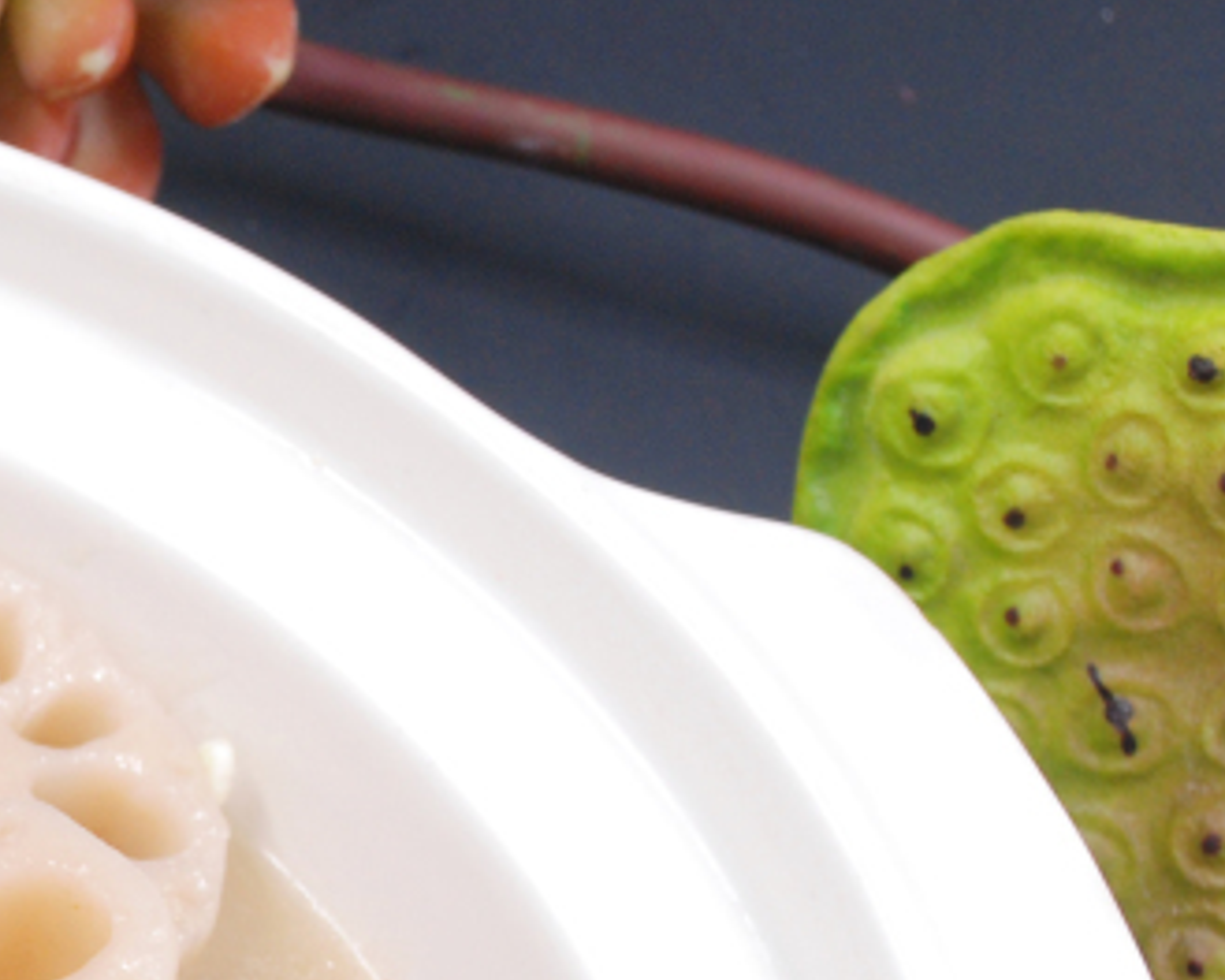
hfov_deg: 12.4
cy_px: 930
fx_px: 5400
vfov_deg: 10.3
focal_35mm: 149
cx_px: -581
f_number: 8
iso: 400
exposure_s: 1/50
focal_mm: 34
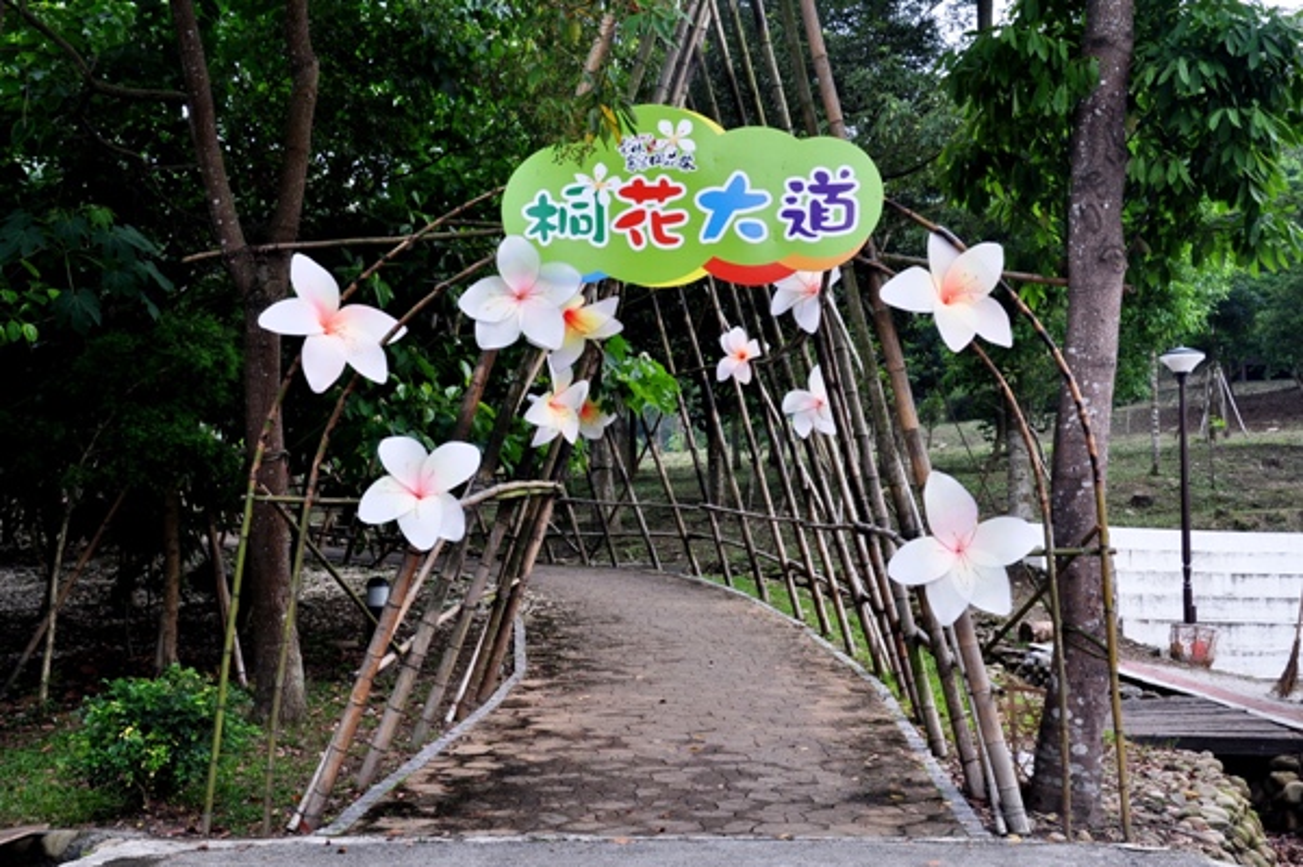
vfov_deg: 28.9
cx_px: 652
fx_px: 1682
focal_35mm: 46
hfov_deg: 42.4
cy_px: 434
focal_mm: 31
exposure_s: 1/60
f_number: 16
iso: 400
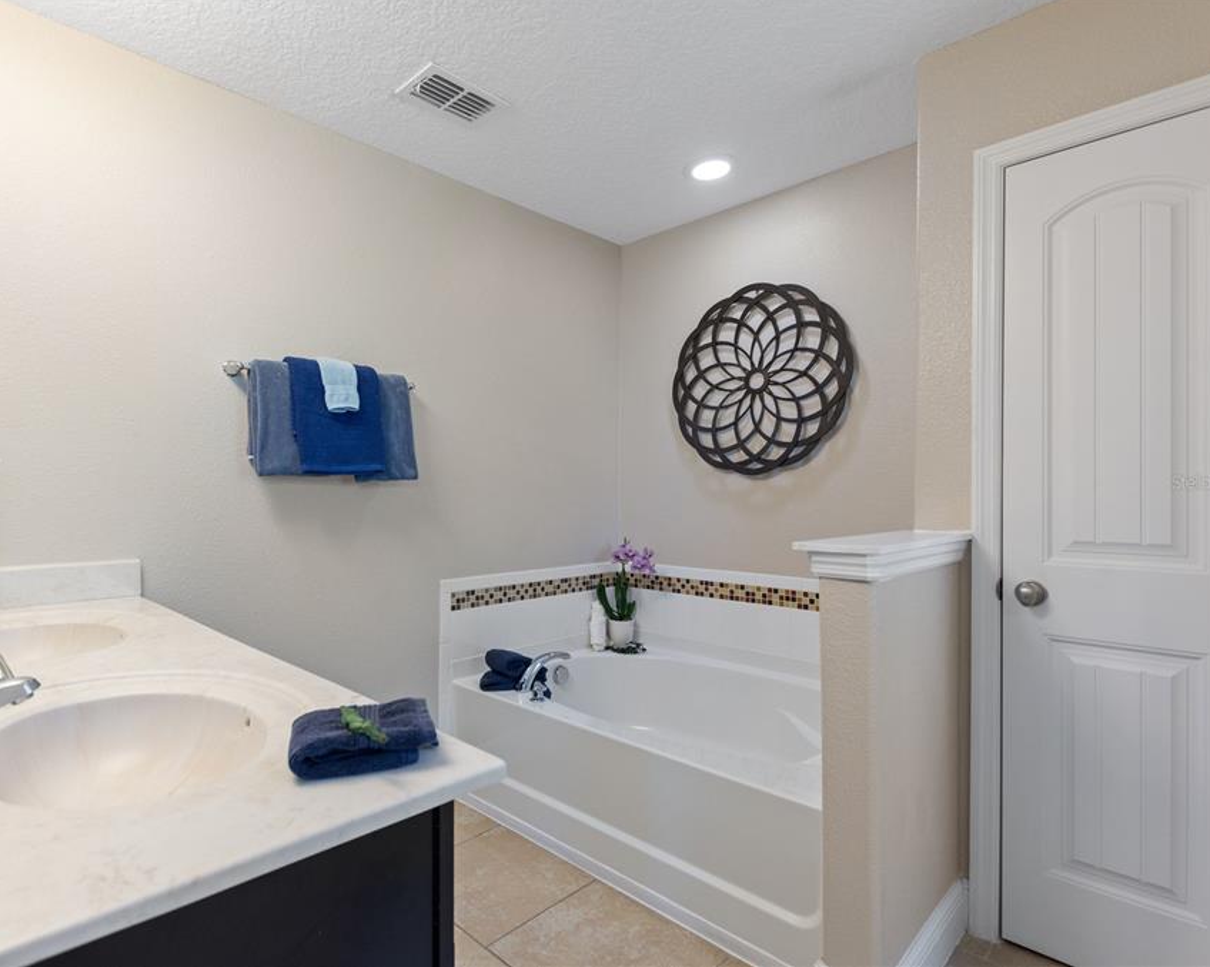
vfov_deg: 77.0
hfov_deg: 89.1
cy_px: 482
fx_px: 609
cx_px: 522
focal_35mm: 17
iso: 400
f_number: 4.5
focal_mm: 10
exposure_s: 1/15
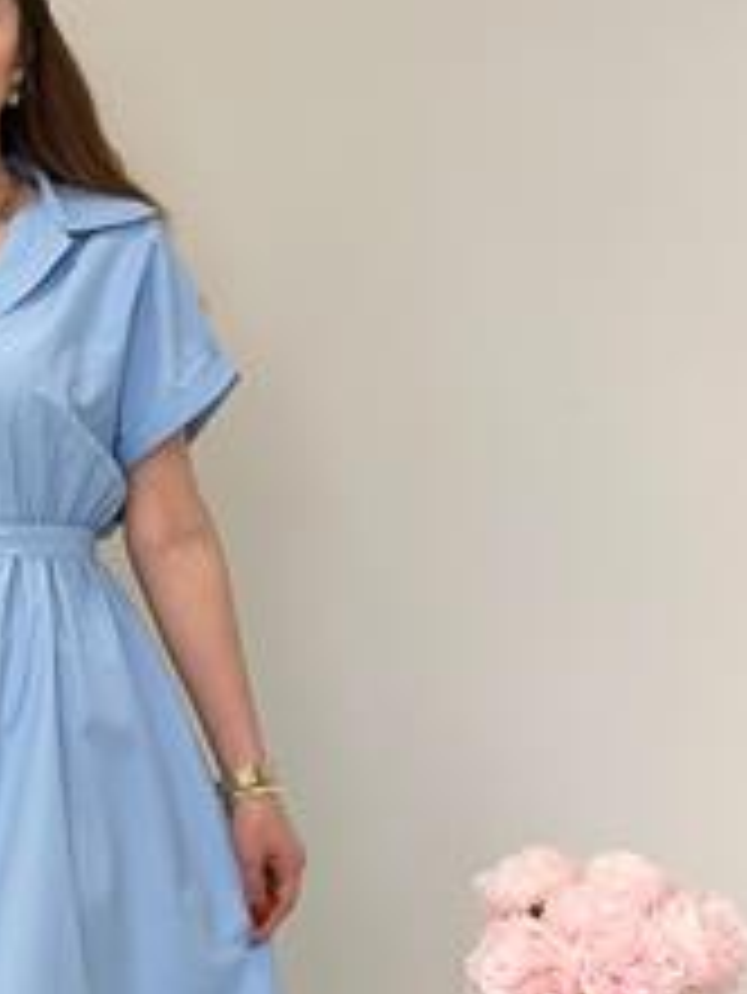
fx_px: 3334
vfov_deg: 16.9
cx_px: -54
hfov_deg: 12.6
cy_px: 722
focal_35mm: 116
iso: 80
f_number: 1.78
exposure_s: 1/351
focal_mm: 6.86
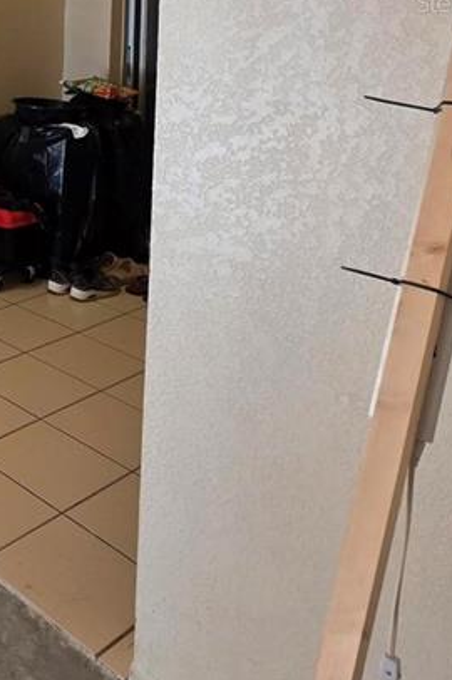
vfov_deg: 42.1
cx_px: -219
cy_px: 2
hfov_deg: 25.5
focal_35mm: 40
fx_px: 755
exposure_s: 1/60
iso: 200
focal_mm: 2.2
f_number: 1.9
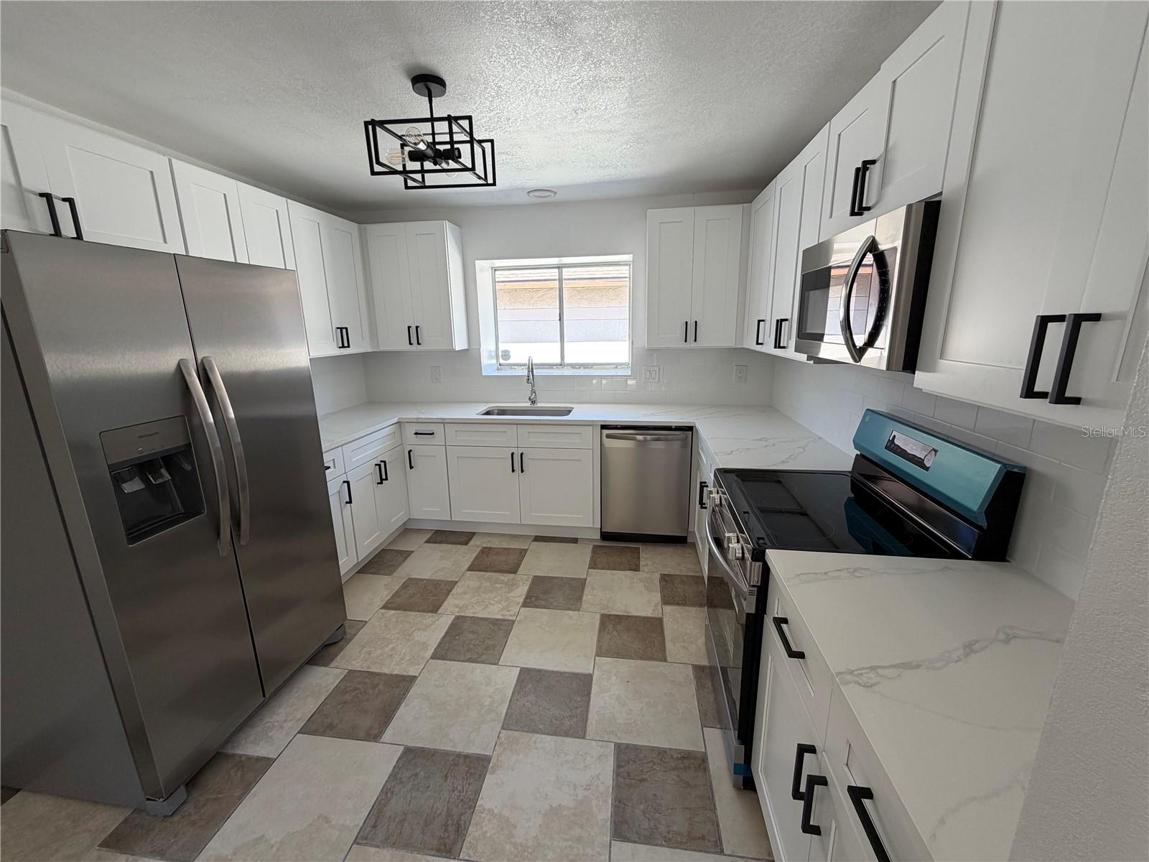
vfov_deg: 85.7
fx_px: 465
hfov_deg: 102.1
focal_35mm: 14
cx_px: 574
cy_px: 431
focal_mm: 2.22
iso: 64
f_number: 2.2
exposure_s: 1/121
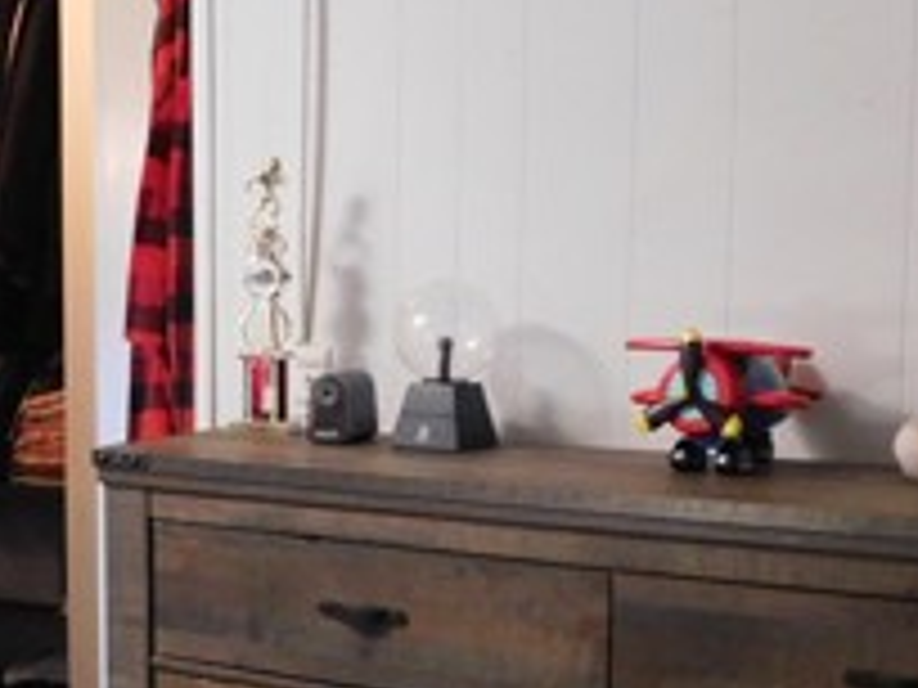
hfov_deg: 25.6
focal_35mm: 72
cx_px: -18
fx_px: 1909
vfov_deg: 20.3
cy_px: 517
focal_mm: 4
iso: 400
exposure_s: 1/25
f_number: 3
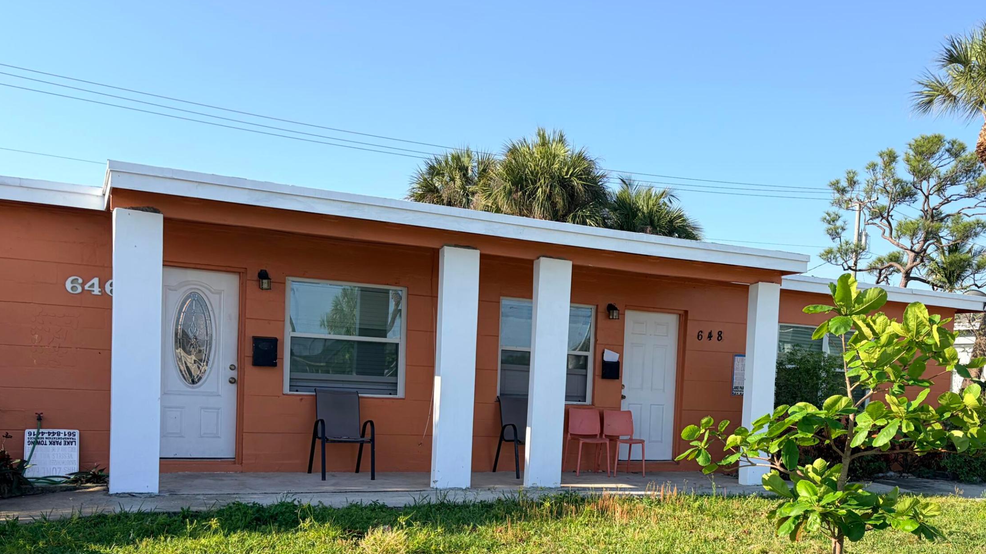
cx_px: 614
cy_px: 447
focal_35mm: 37
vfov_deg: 31.1
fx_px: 967
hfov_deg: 53.4
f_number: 1.6
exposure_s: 1/1901
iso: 50
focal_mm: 5.96
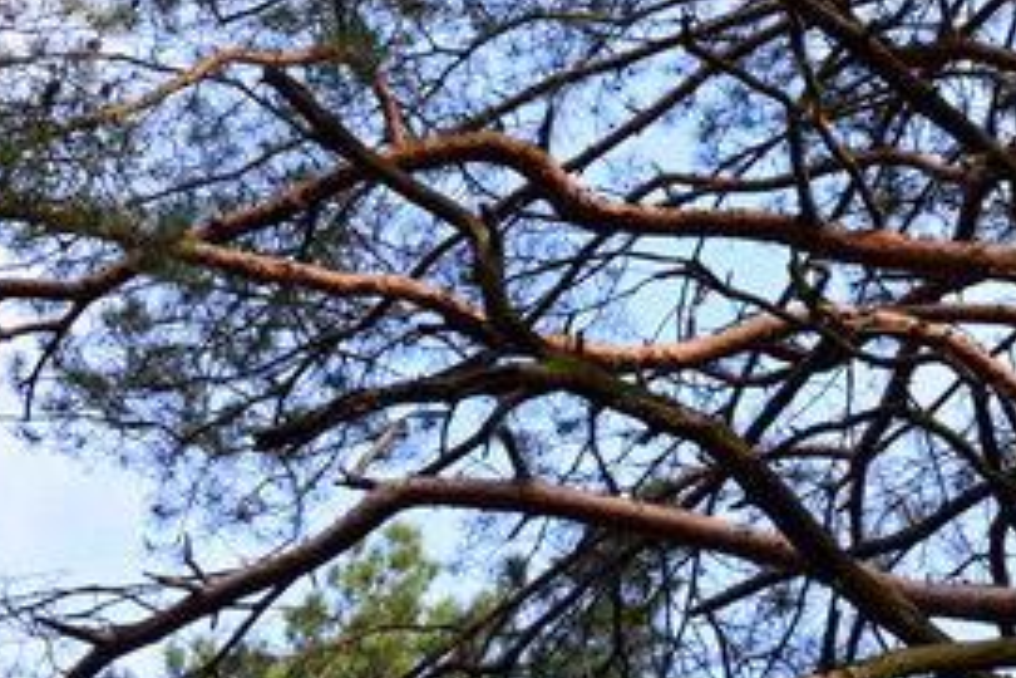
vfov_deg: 8.8
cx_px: 1027
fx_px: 4388
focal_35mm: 155
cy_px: 75
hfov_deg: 13.0
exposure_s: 1/100
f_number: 9
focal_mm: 35
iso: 400
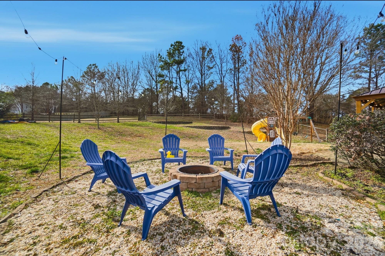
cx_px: 192
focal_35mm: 15
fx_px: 160
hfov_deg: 100.4
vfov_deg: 77.3
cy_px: 128
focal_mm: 10
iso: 100
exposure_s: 1/4000
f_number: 4
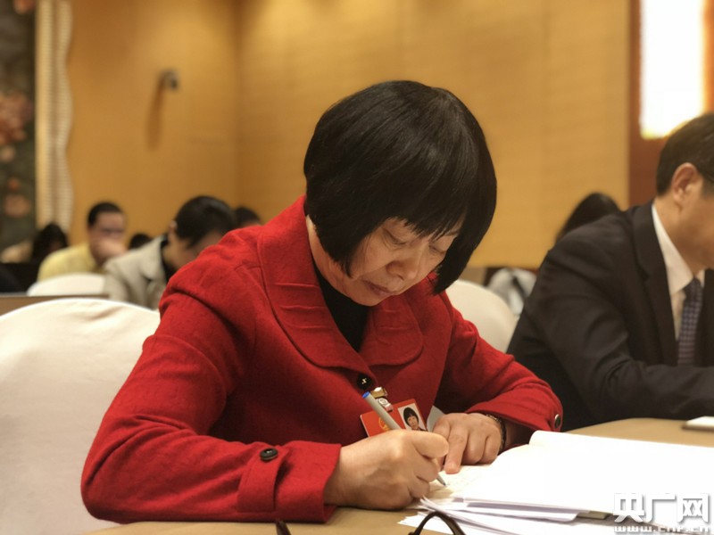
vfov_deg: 28.0
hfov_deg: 36.8
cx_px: 357
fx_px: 1073
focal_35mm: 52
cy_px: 268
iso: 160
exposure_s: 1/25
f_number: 2.4
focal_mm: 6
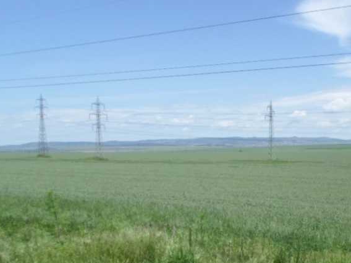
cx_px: 295
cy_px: 172
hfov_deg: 40.6
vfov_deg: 32.6
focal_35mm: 44
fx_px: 446
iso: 80
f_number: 2.5
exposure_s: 1/1500
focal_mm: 4.5
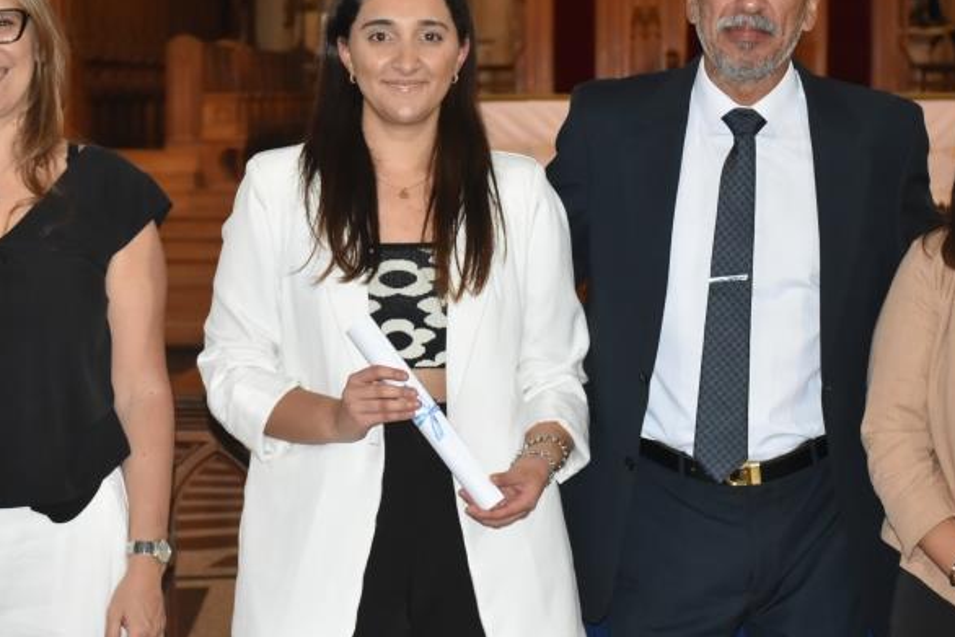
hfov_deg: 15.6
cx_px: 352
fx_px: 3476
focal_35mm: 131
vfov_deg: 10.5
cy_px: 312
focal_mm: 50
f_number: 5.6
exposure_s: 1/60
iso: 1600
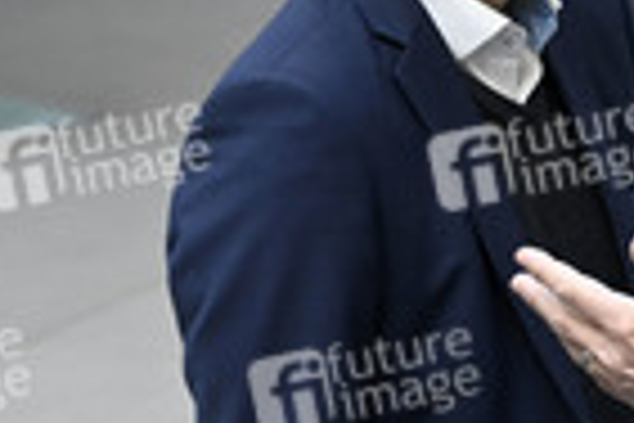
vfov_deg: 3.2
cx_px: 875
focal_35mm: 432
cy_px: 45
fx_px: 7607
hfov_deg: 4.7
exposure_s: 1/320
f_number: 5.6
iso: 3200
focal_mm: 135
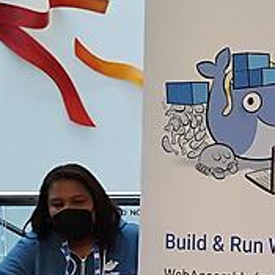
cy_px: 256
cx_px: 324
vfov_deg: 17.6
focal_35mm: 97
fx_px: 872
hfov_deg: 17.2
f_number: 1.89
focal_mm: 5.89
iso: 200
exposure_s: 1/40
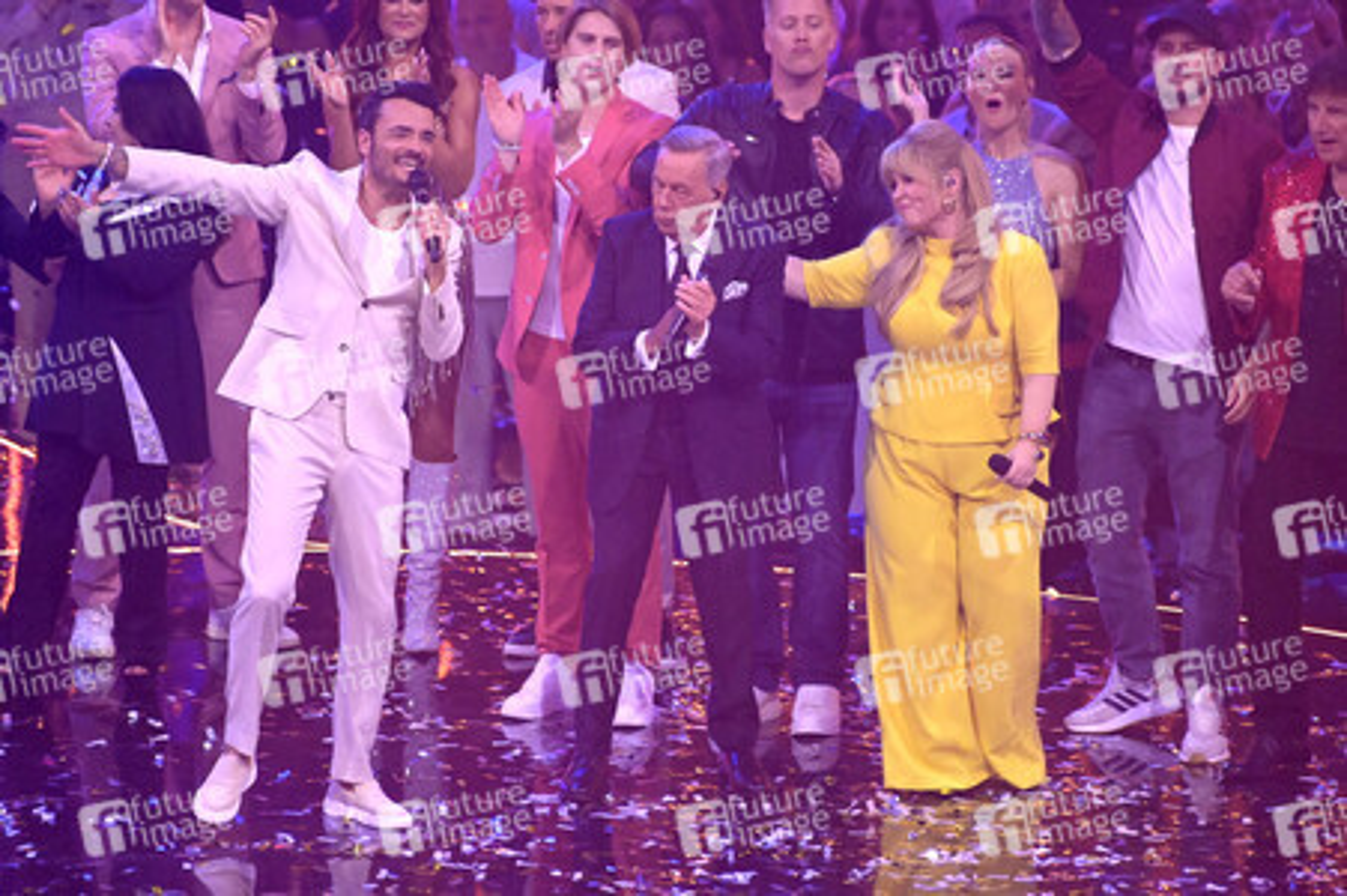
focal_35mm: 500
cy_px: 448
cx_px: 674
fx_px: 18694
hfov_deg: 4.1
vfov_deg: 2.7
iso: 16000
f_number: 5.6
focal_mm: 500
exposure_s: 1/400
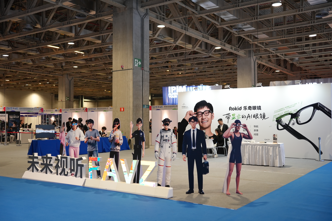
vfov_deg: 35.1
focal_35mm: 38
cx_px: 166
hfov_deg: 50.7
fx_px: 351
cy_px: 110
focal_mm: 38
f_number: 2.8
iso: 1000
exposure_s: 1/250
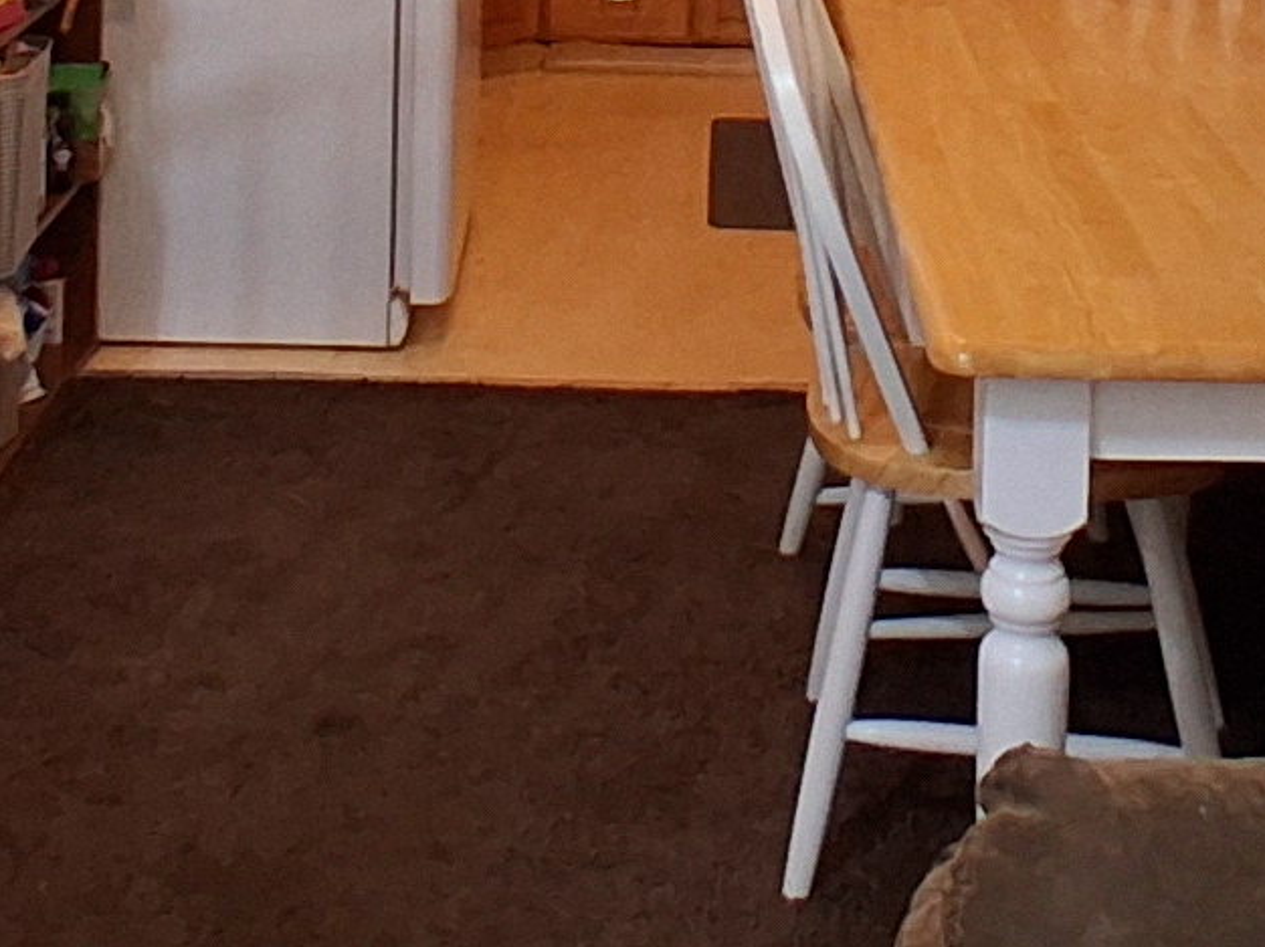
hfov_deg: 27.8
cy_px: -347
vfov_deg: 19.1
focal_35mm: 70
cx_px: 723
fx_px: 2557
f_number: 2.2
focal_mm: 1.4
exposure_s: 1/40
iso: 250
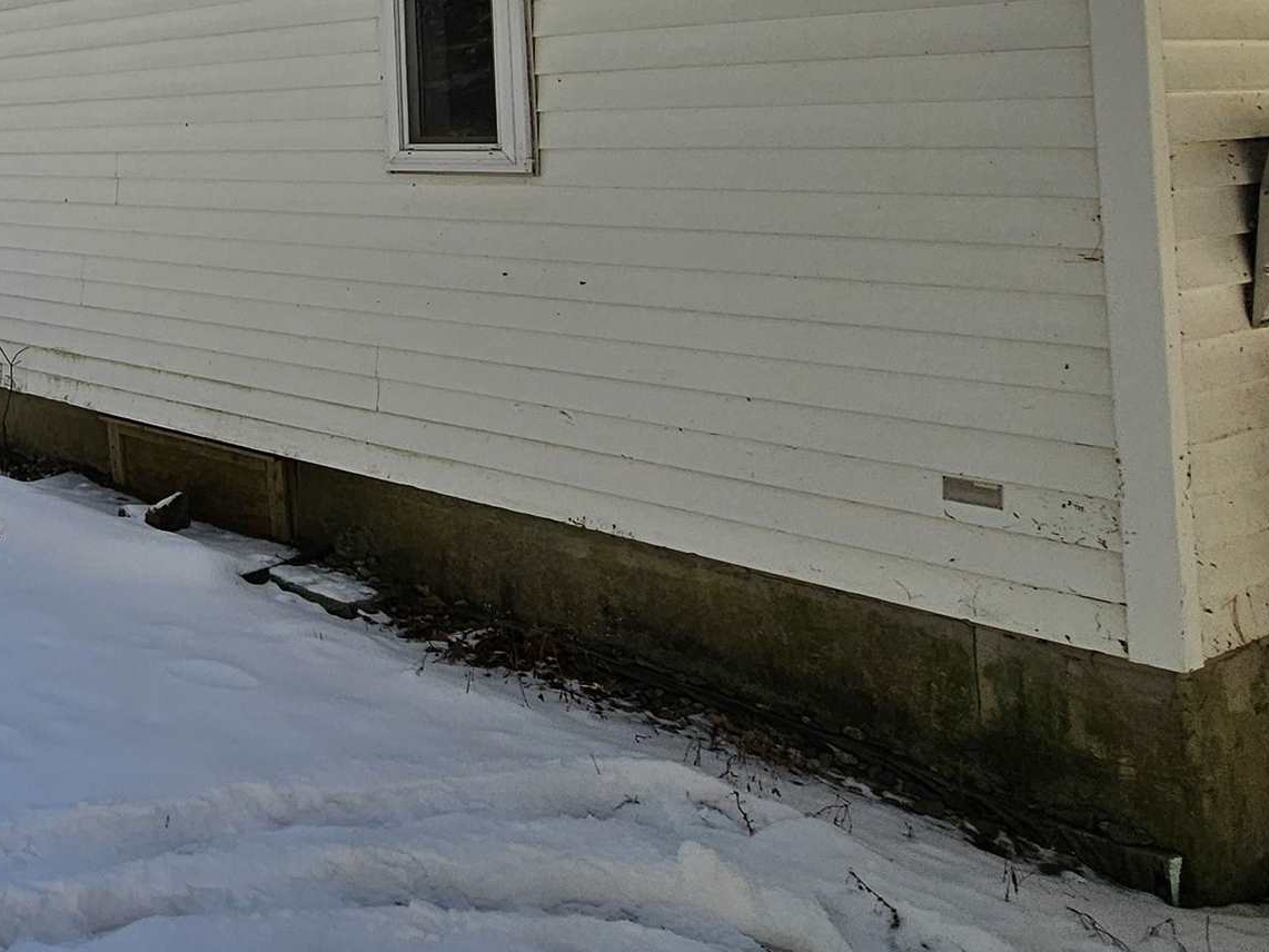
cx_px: -295
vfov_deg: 38.1
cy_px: 107
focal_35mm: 35
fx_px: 1283
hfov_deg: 37.7
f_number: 2.2
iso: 50
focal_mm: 2.2
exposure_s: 1/790
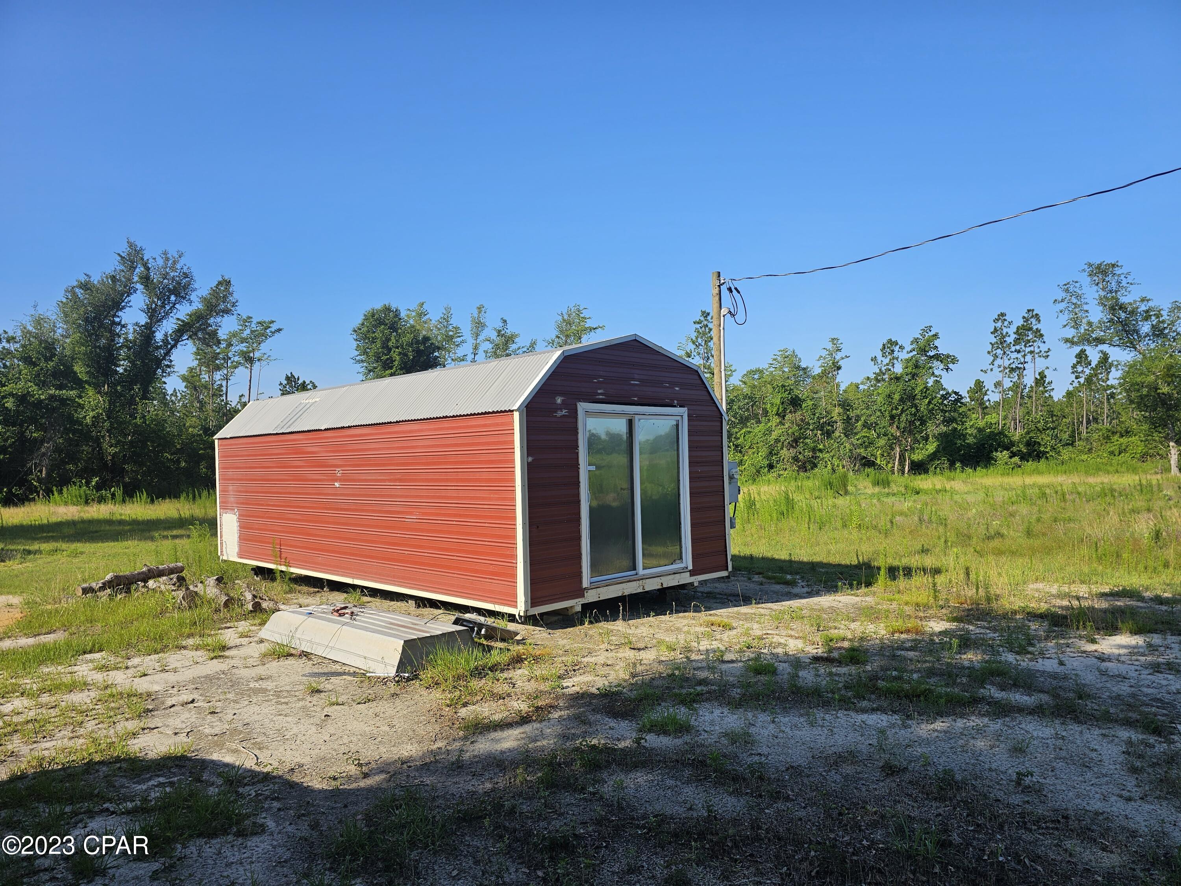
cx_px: 590
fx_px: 785
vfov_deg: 58.9
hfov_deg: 73.9
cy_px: 443
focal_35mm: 23
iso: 10
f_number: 1.7
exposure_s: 1/666
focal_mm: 6.3
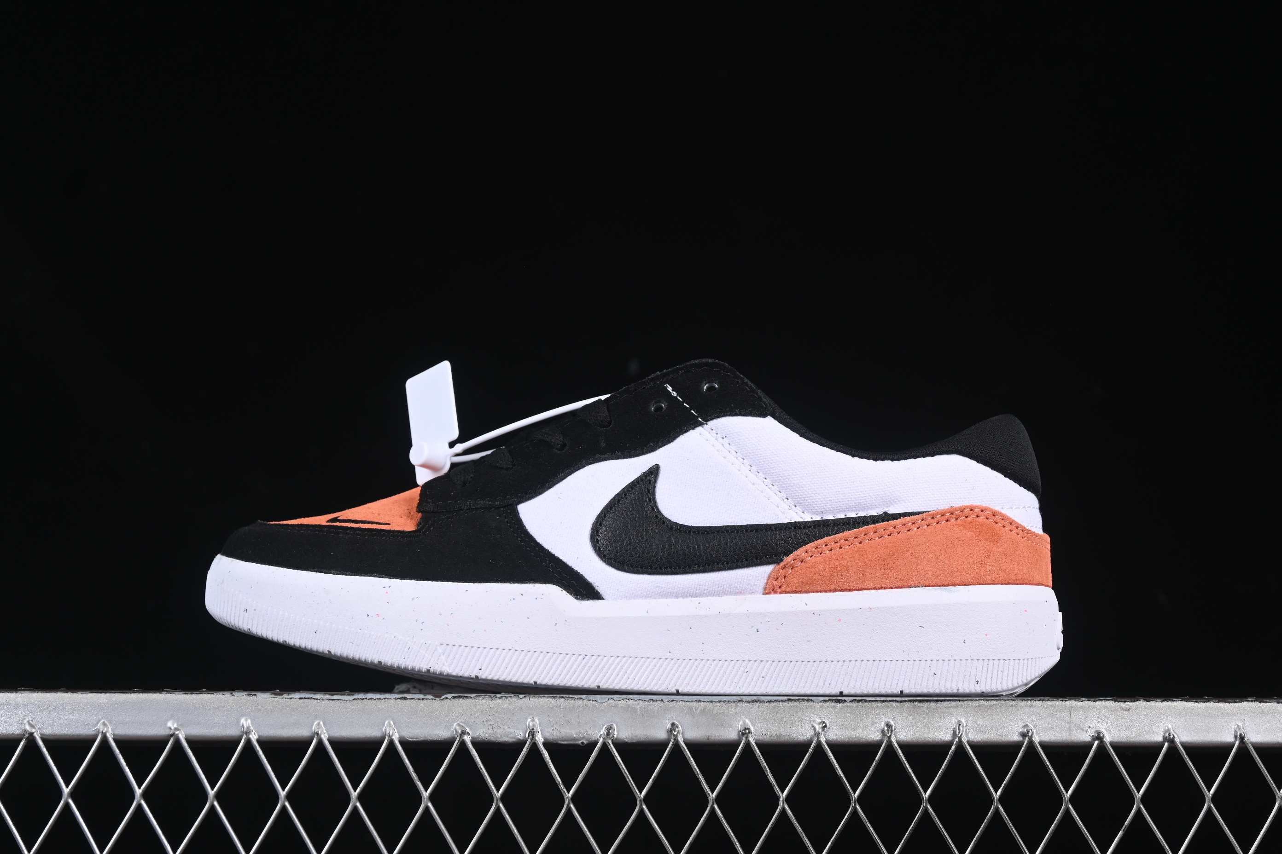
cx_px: 641
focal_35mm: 75
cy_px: 427
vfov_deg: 18.2
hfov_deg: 27.0
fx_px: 2671
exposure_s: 1/60
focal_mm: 50
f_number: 7.1
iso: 160
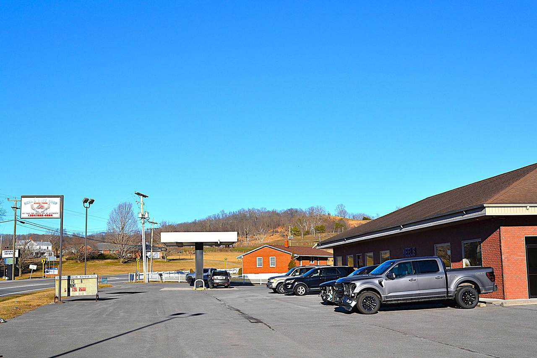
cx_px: 268
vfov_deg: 29.9
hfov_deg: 43.6
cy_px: 179
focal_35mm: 45
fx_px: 671
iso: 100
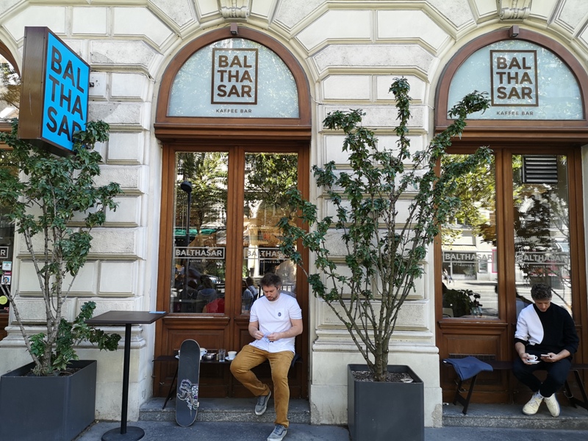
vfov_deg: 51.4
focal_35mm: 27
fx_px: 459
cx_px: 294
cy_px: 220
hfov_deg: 65.3
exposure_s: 1/100
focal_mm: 3.95
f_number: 1.8
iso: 64
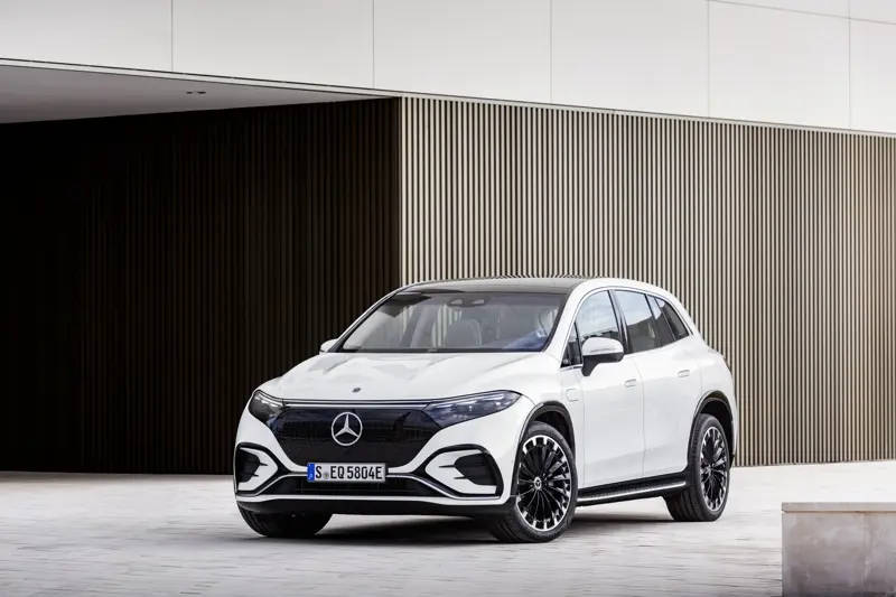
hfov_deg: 15.2
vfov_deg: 10.2
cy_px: 298
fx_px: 3359
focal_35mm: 135
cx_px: 448
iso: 100
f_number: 5.6
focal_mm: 135
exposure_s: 1/400
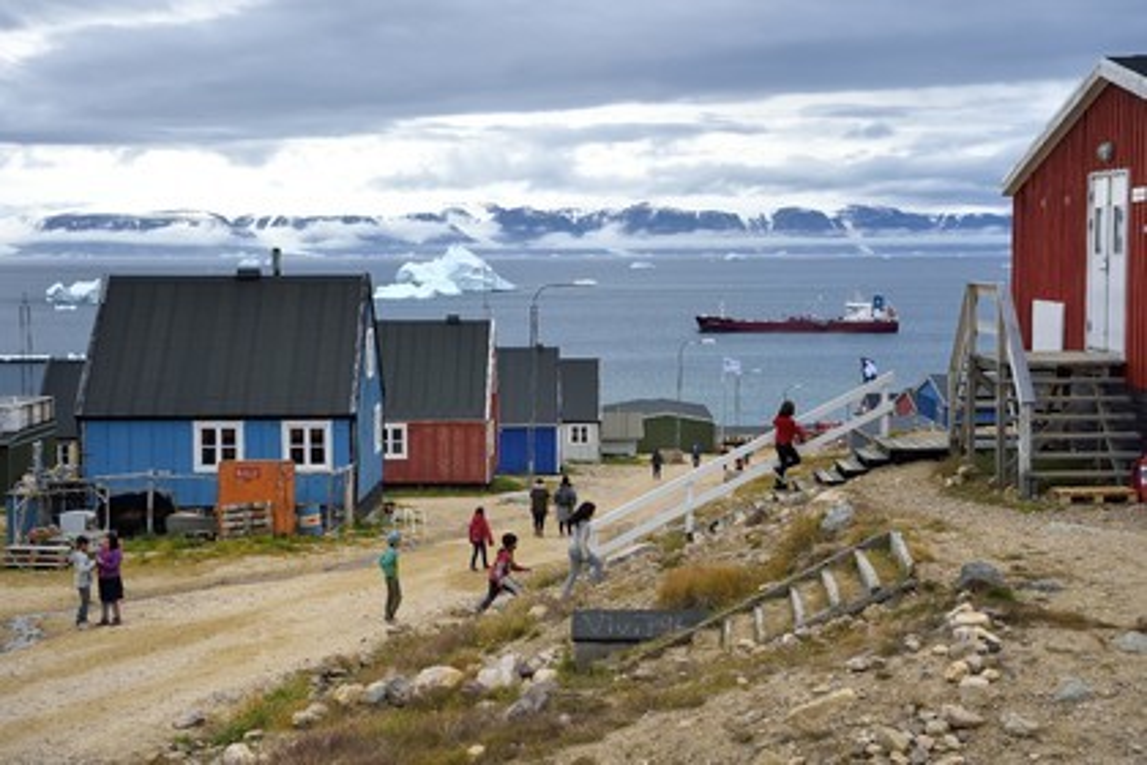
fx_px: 1848
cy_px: 382
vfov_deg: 23.4
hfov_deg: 34.5
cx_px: 574
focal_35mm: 58
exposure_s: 1/320
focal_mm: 58
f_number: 9
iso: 400
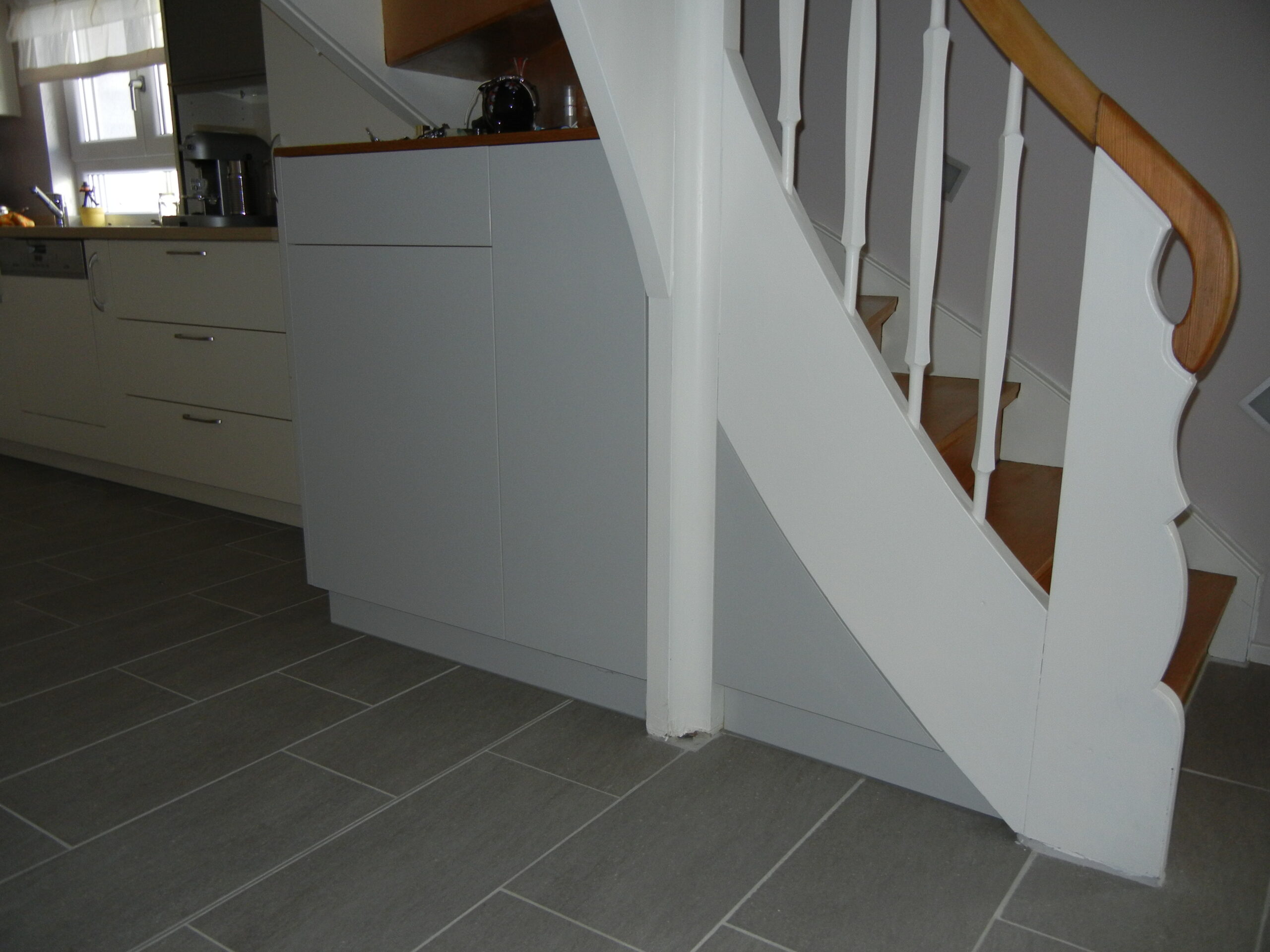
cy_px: 476
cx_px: 635
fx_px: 1101
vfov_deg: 46.8
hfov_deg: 60.0
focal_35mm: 30
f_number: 3.5
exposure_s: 1/30
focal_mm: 5.4
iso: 200
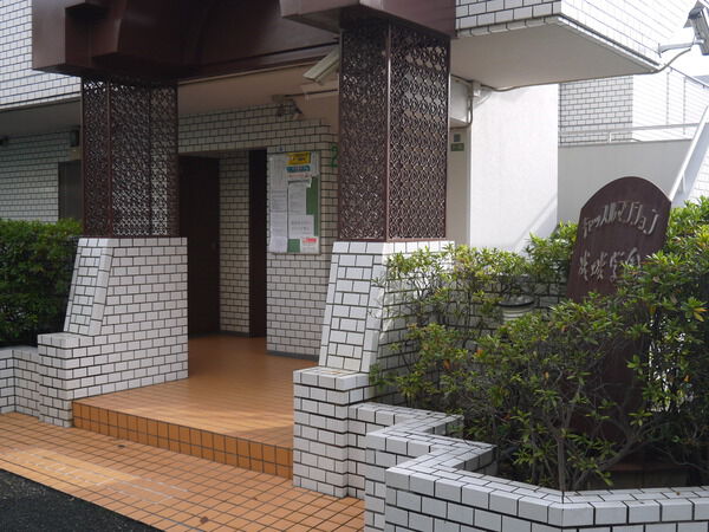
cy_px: 266
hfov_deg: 47.9
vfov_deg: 36.8
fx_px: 799
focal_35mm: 39
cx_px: 354
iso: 160
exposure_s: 1/500
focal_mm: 14
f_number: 3.5
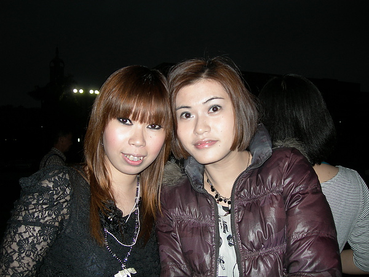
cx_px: 184
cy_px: 138
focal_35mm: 38
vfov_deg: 37.7
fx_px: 405
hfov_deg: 49.0
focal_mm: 7.8
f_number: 2.8
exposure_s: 1/60.1
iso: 50
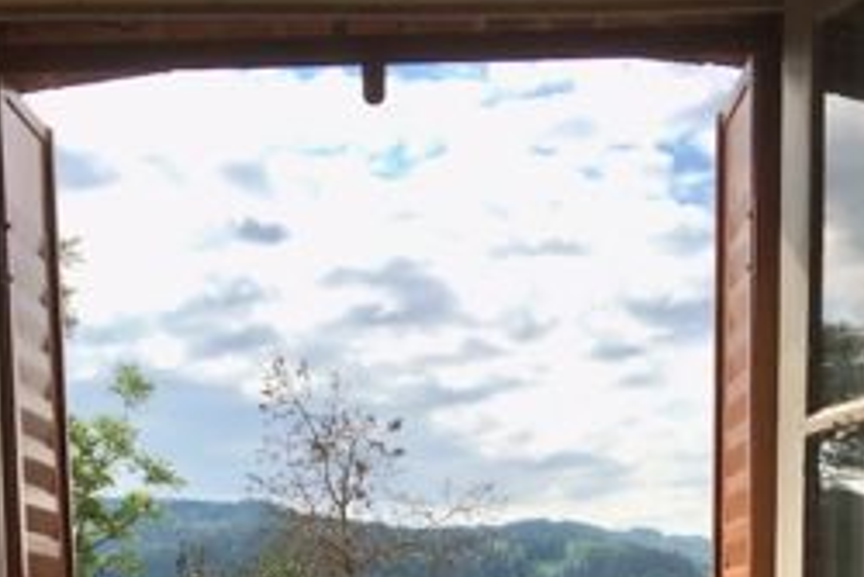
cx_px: 394
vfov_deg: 19.3
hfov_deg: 31.4
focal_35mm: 64
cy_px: 788
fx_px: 1537
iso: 25
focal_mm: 4.15
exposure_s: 1/1672
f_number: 2.2
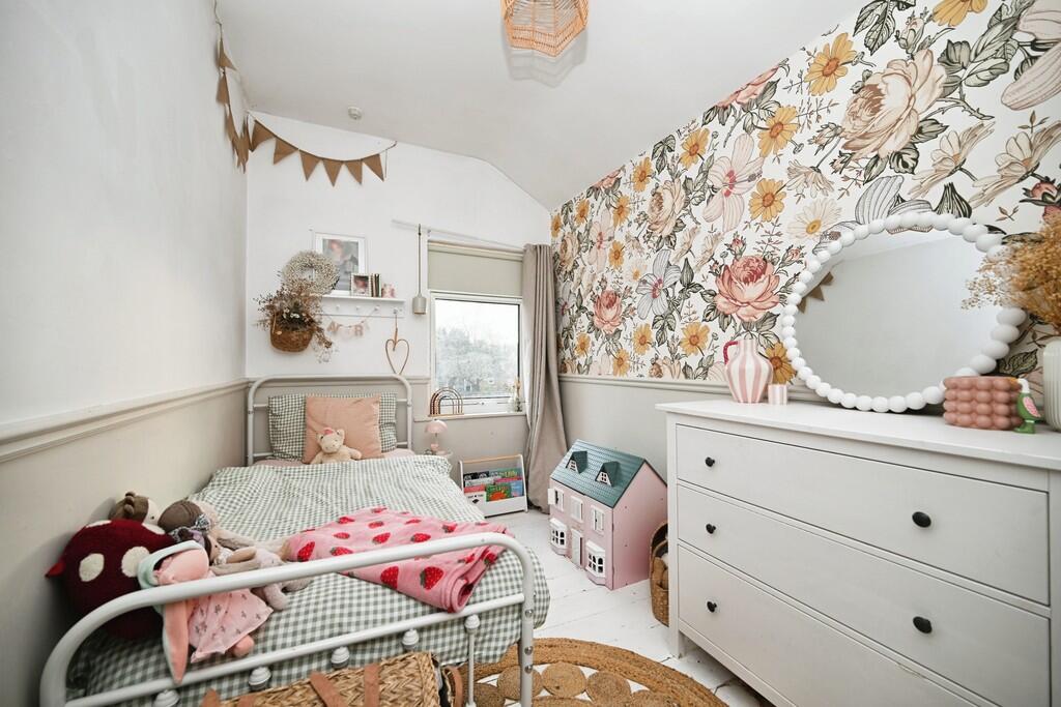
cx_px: 530
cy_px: 354
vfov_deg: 81.2
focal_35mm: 14
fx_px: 413
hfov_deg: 104.2
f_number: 4
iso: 160
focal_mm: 14
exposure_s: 1/60
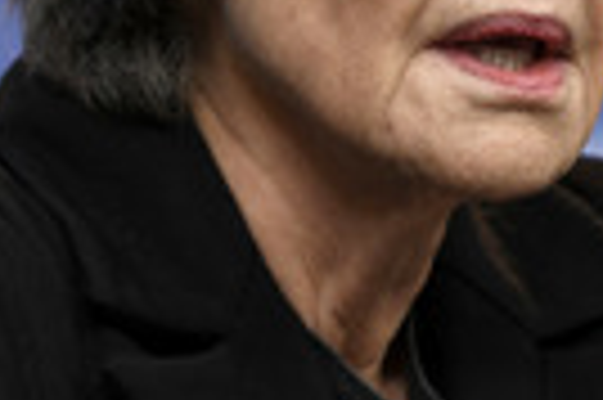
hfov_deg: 3.8
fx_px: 9000
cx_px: 416
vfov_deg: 2.5
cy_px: 31
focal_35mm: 538
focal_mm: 160
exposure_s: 1/320
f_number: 3.5
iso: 1250
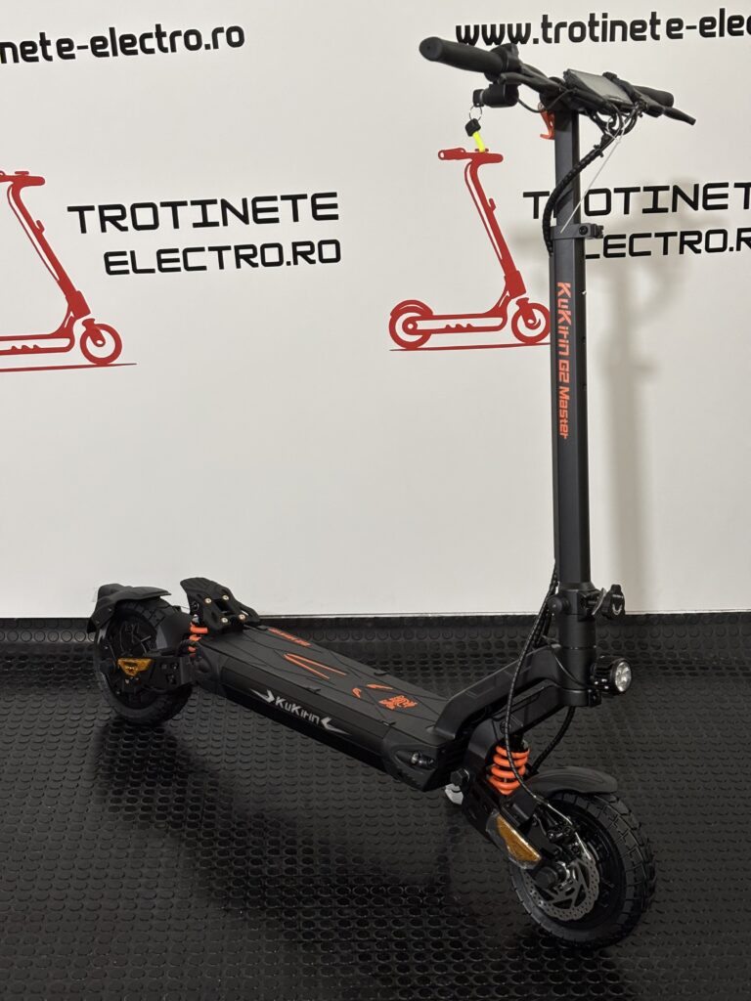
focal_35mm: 52
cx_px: 376
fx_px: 1504
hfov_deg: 28.0
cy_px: 500
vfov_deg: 36.8
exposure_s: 1/40
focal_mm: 5.96
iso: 200
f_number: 1.6
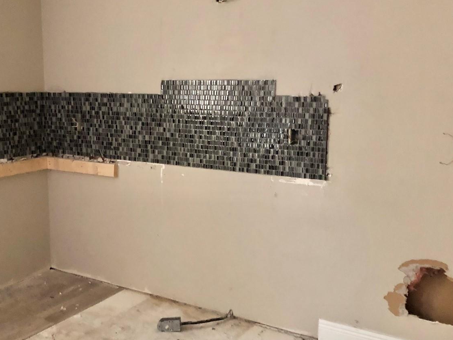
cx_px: 186
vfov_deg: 35.9
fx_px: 523
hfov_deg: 46.6
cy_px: 151
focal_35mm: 40
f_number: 1.8
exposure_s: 1/4
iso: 125
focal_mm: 3.99
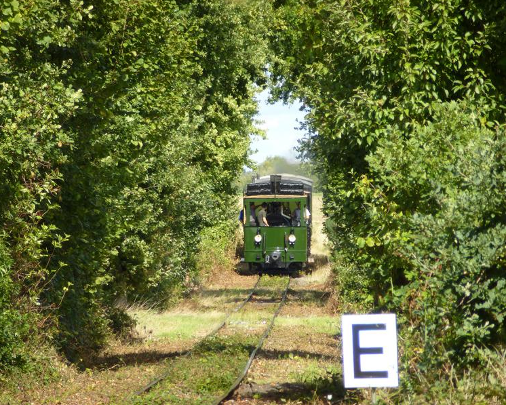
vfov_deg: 3.9
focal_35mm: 402
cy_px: 202
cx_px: 268
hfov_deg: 4.8
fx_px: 6021
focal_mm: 68.8
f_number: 5.9
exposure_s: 1/160
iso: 100
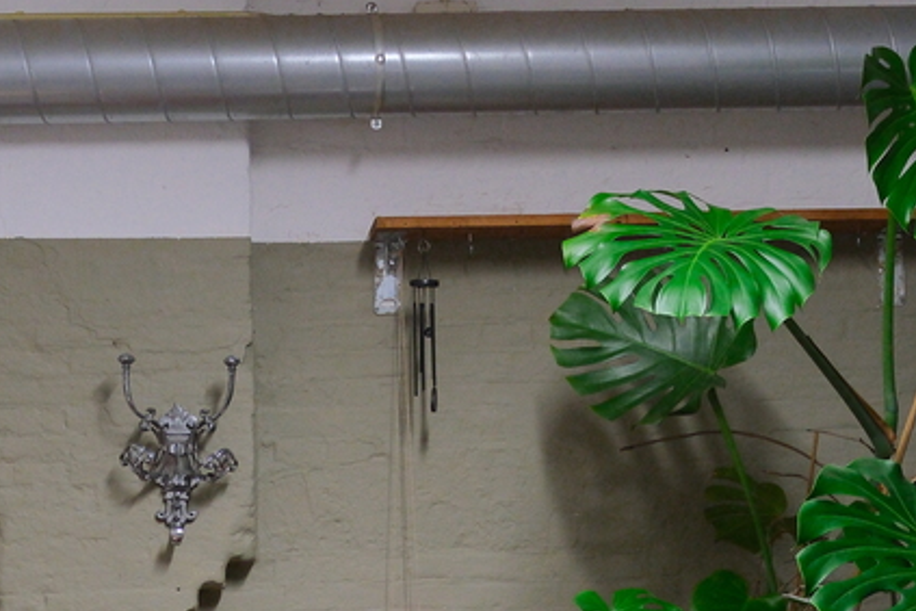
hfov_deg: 16.4
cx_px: 221
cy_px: 894
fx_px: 3155
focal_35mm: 124
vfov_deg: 10.7
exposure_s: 1/60
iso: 1600
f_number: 2.8
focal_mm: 27
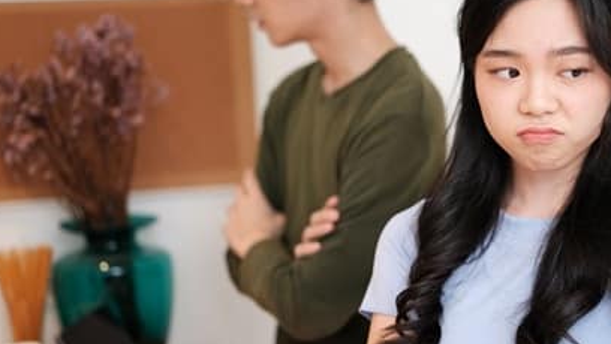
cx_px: 391
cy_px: 171
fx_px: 1248
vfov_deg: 15.7
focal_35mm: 77
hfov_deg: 27.4
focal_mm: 33
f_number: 1.4
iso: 400
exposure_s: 1/500
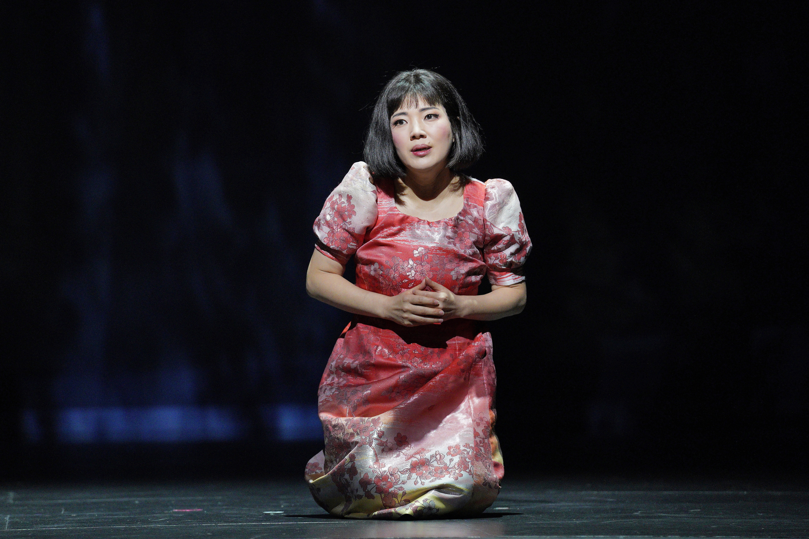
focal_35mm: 194
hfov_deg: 10.6
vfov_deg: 7.1
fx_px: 4359
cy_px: 270
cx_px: 404
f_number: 4
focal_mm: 194
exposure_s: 1/160
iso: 4000
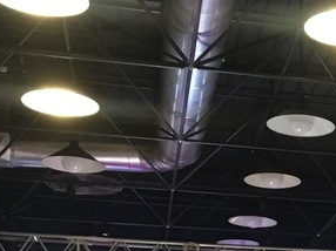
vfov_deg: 13.1
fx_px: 1009
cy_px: 422
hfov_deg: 17.7
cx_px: 436
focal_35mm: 104
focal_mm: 4.15
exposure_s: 1/17
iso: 250
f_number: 2.2
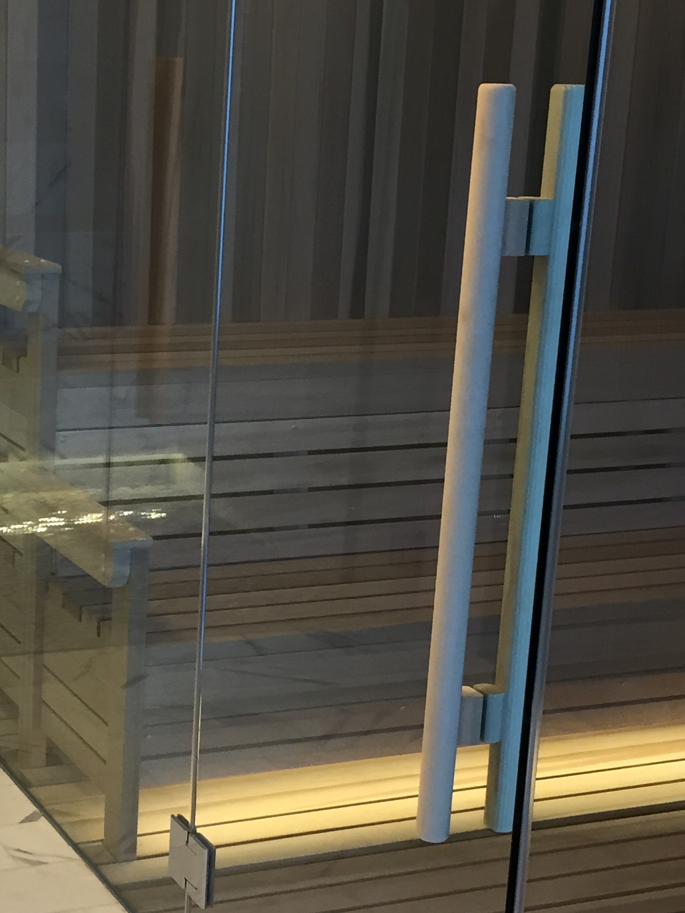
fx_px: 1821
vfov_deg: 28.1
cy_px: 528
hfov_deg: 20.8
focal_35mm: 69
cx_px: 52
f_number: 2.2
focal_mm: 4.15
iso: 32
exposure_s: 1/30
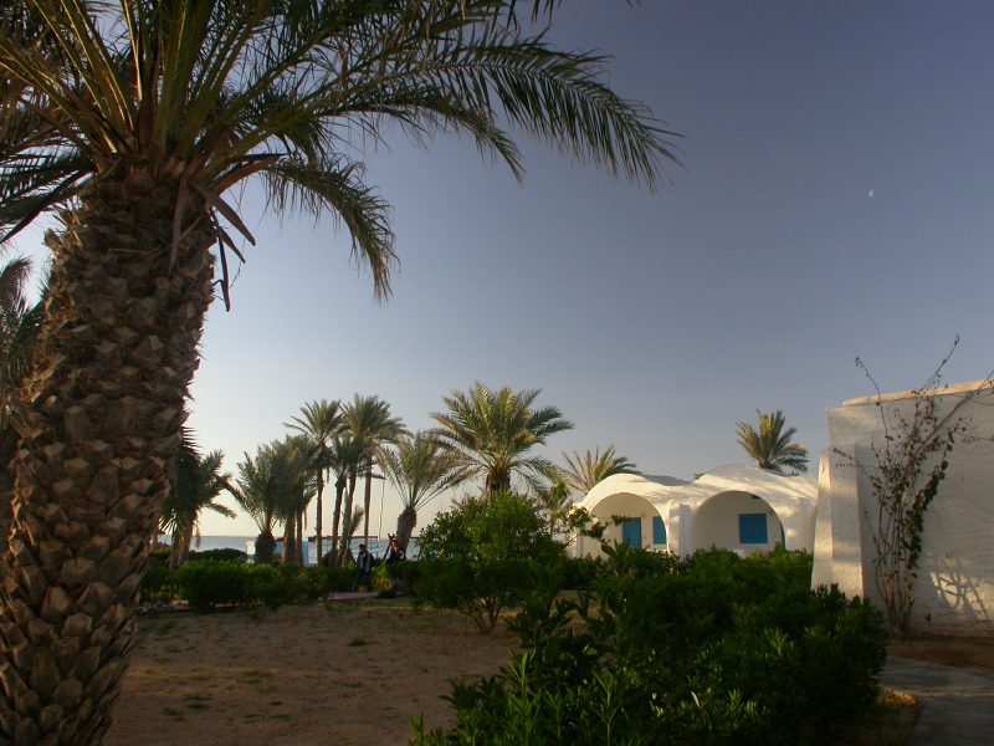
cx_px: 497
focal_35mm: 38
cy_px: 373
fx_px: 1091
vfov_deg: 37.7
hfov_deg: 49.0
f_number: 4.2
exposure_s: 1/97.2
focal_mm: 7.85
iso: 100
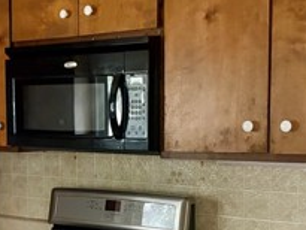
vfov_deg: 18.1
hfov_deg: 24.0
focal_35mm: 81
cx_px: 112
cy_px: 185
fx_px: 716
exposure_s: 1/33
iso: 640
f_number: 1.6
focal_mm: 5.96
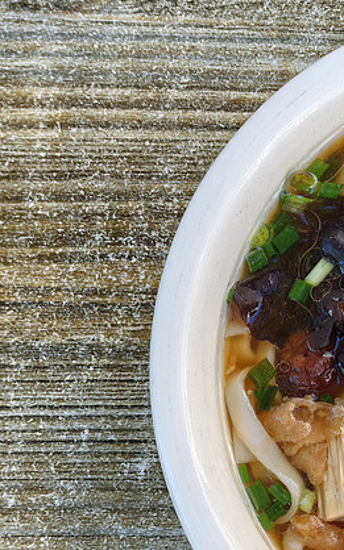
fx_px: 1066
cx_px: 496
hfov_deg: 16.8
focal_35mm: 71
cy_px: 379
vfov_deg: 28.7
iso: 80
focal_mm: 5.75
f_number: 4
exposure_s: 1/100
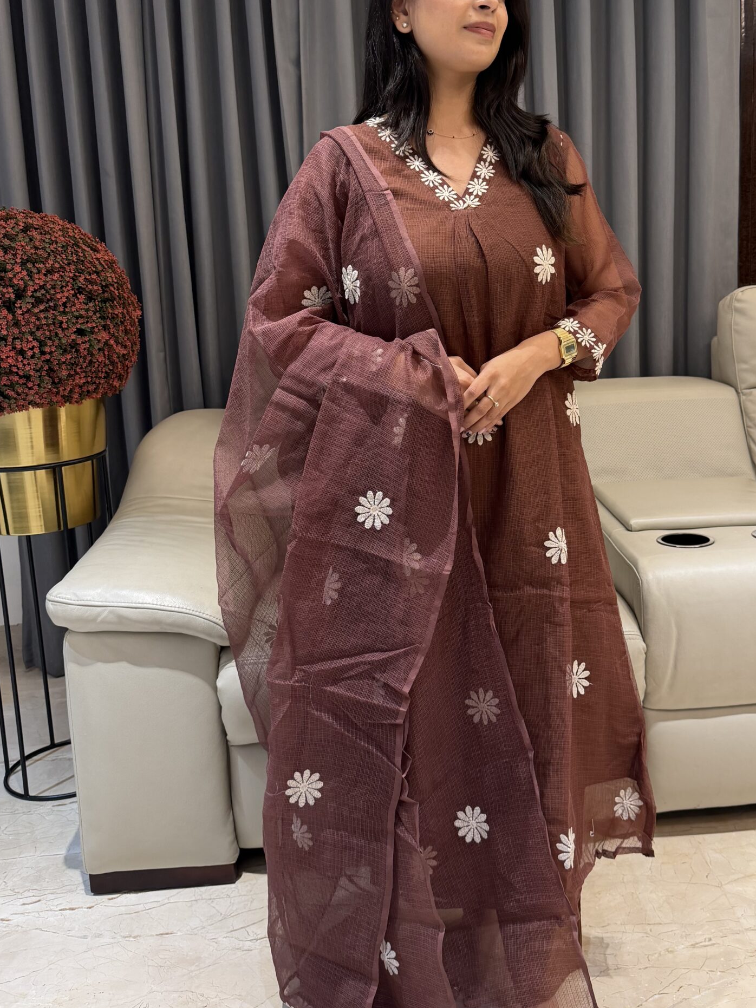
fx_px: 961
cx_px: 481
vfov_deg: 55.2
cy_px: 432
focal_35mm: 33
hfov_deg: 42.6
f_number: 1.78
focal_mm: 6.76
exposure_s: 1/104
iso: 200
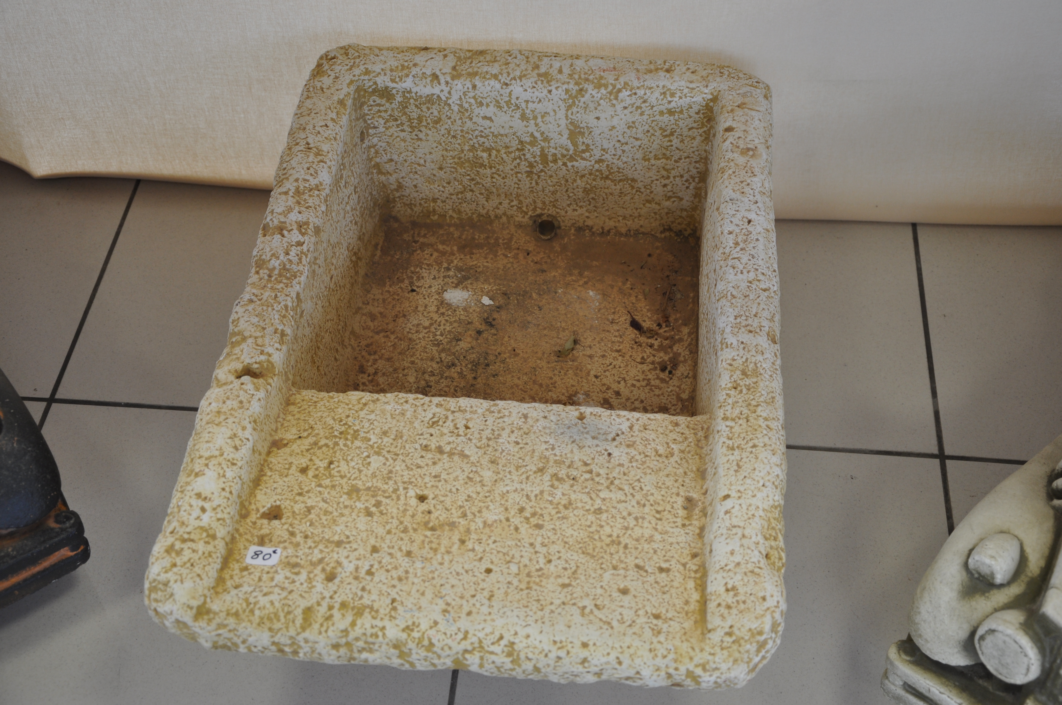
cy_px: 352
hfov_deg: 37.9
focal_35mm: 52
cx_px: 531
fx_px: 1547
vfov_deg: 25.7
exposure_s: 1/30
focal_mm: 35
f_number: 5.6
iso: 280
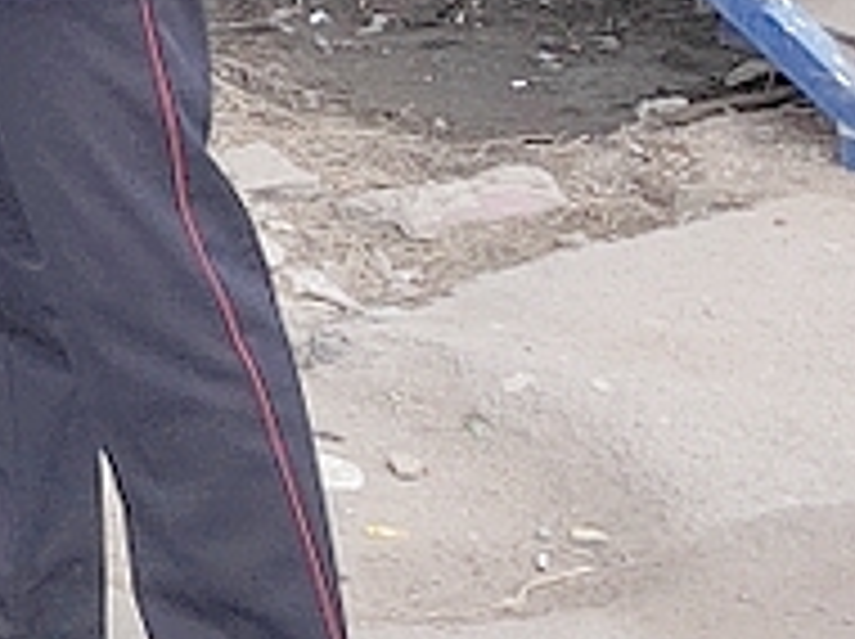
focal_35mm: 109
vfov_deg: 11.9
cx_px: -1134
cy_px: -686
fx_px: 2689
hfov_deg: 13.6
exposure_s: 1/120
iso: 825
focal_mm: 5.52
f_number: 1.9
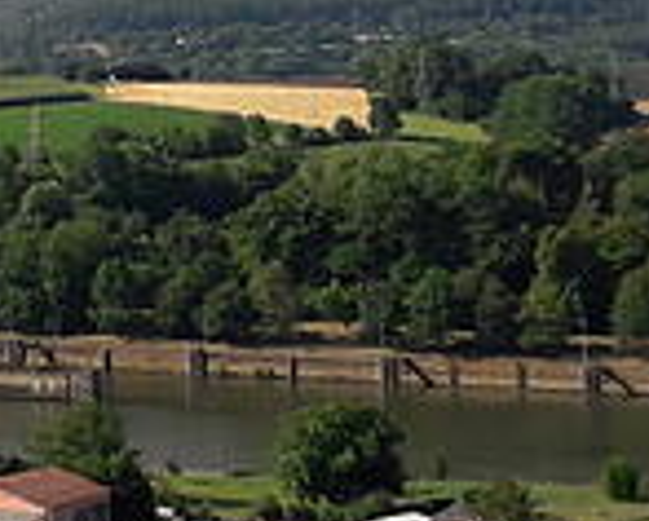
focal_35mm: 155
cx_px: -324
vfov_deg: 9.9
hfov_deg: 11.9
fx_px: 2981
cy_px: -46
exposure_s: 1/1321
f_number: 1.9
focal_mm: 3.7
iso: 40
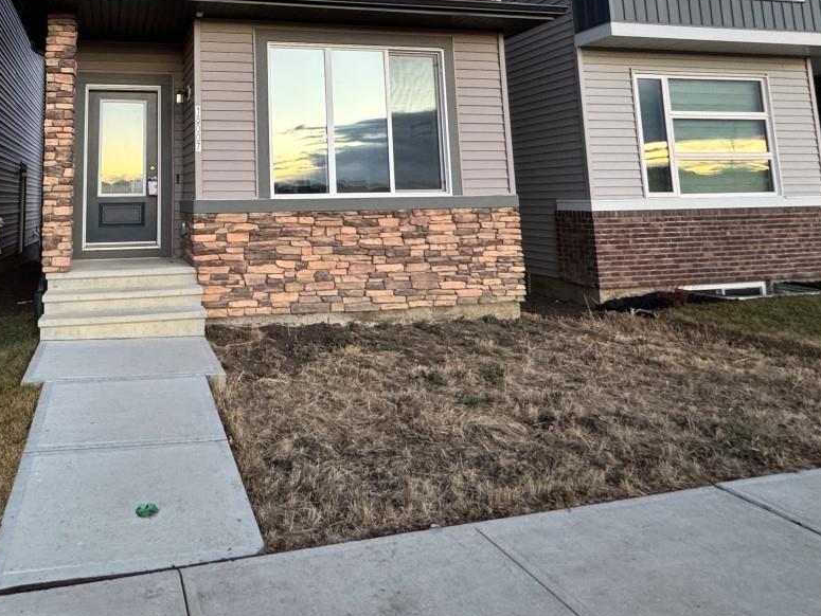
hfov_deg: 64.6
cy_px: 115
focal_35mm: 26
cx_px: 243
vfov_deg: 49.7
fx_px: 617
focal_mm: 2.22
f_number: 2.2
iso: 320
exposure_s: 1/63
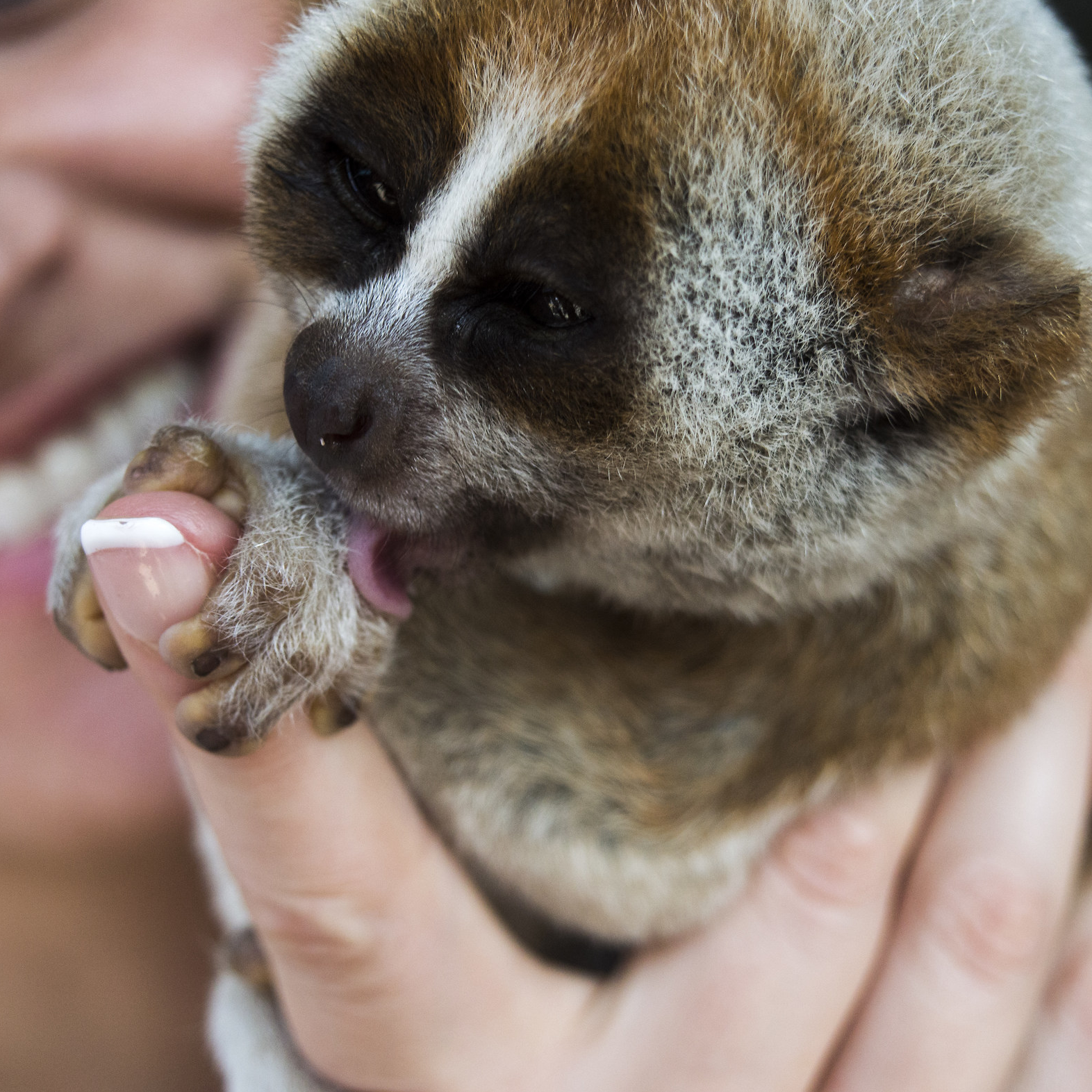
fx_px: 2498
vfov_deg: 24.7
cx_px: 526
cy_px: 539
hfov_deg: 24.7
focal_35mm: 70
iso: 800
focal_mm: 36
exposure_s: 1/320
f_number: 5.6
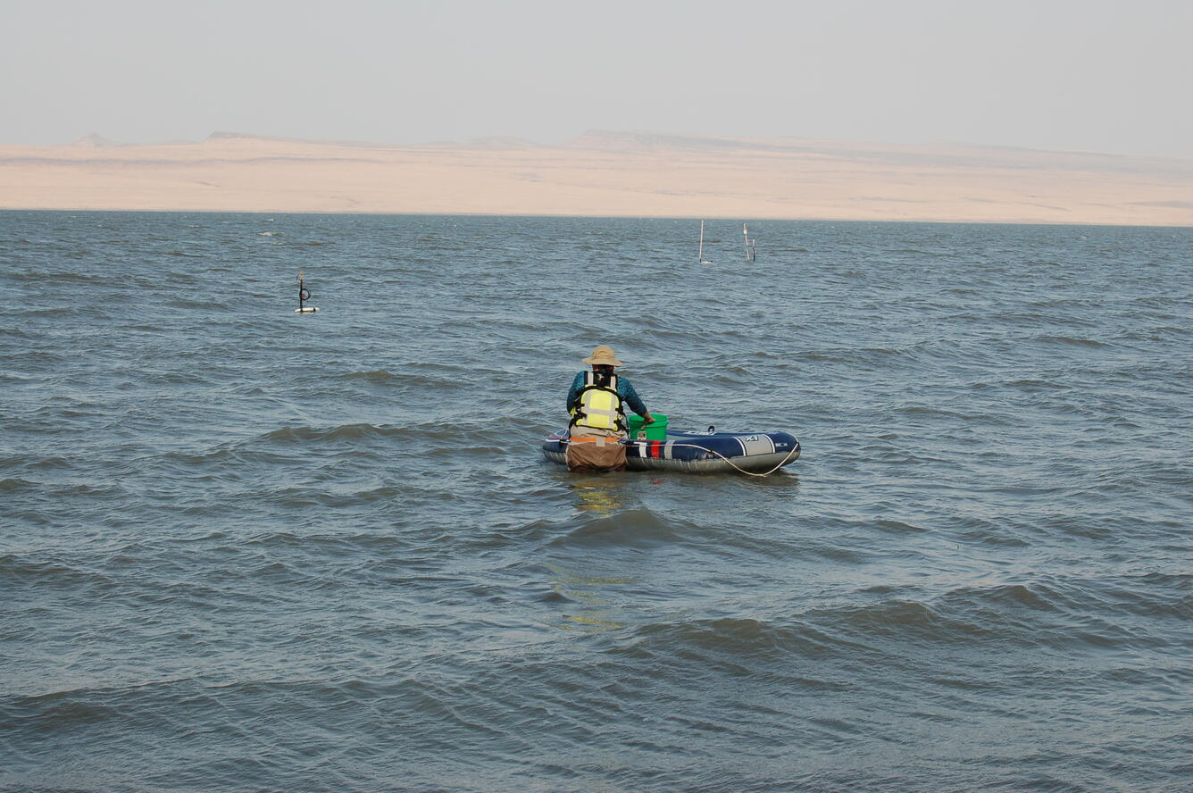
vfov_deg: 18.1
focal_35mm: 75
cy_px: 396
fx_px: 2483
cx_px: 596
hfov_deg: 27.0
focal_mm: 50
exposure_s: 1/250
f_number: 8
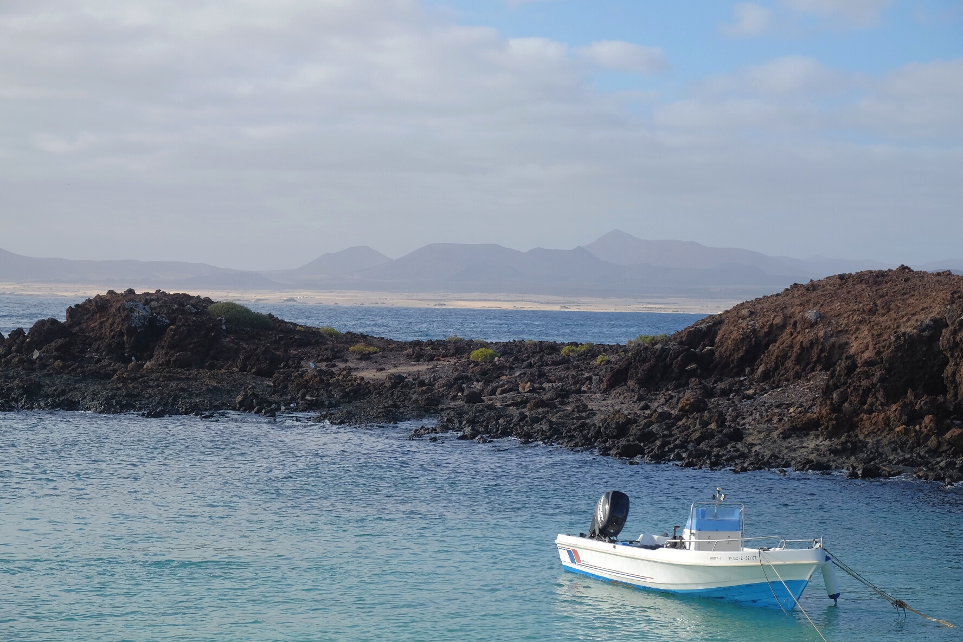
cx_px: 482
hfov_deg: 24.5
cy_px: 321
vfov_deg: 16.5
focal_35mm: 83
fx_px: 2220
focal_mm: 55
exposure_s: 1/500
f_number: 9
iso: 320
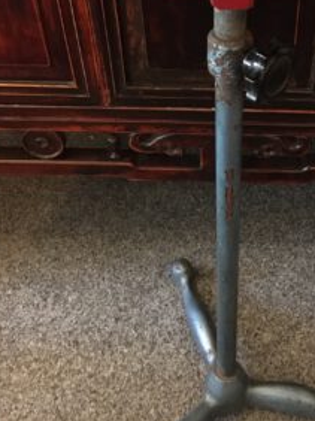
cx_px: 245
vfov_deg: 38.8
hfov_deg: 29.6
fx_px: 583
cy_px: 116
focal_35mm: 48
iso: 800
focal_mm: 4.15
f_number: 2.2
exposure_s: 1/17
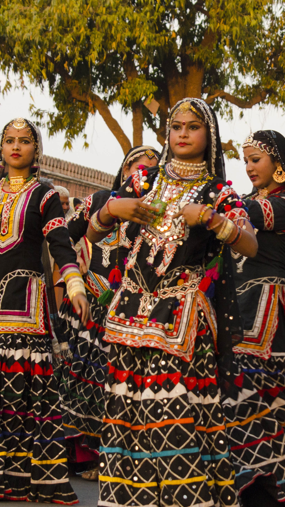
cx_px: 282
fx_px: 2014
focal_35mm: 150
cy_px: 279
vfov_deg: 14.3
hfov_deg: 8.1
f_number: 7.1
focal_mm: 55
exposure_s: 1/160
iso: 500
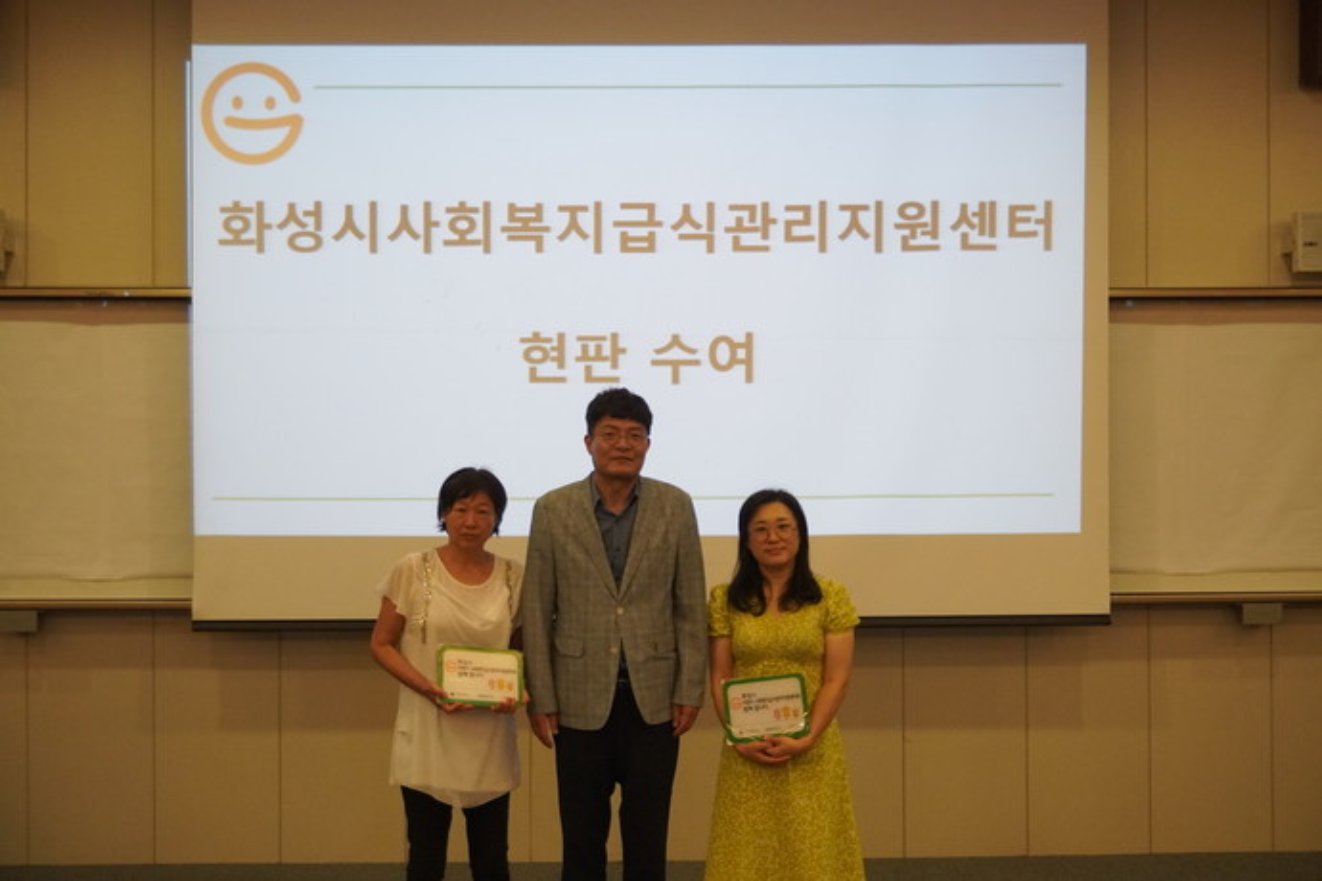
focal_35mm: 46
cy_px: 440
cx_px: 661
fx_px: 1707
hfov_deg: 42.3
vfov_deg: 28.9
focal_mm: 31
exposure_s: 1/160
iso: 2500
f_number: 5
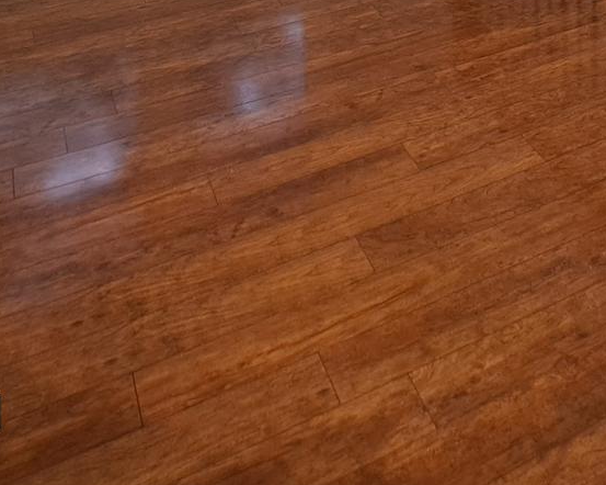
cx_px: 523
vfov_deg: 23.5
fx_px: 843
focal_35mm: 47
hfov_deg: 37.5
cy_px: -295
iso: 80
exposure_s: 1/40
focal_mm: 1.74
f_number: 2.2
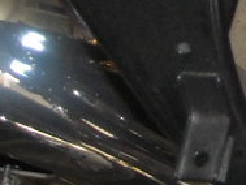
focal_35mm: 185
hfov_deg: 9.7
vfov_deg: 7.8
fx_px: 1316
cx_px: 556
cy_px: -142
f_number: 2.8
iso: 200
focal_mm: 5.7
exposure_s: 1/60
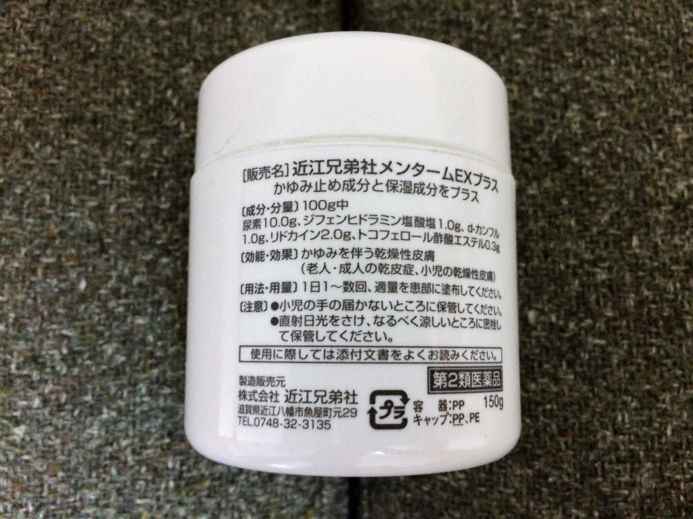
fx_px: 581
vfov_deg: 48.2
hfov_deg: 61.7
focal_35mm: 29
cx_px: 346
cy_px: 260
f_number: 2.2
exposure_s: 1/30
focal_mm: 4.15
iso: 320
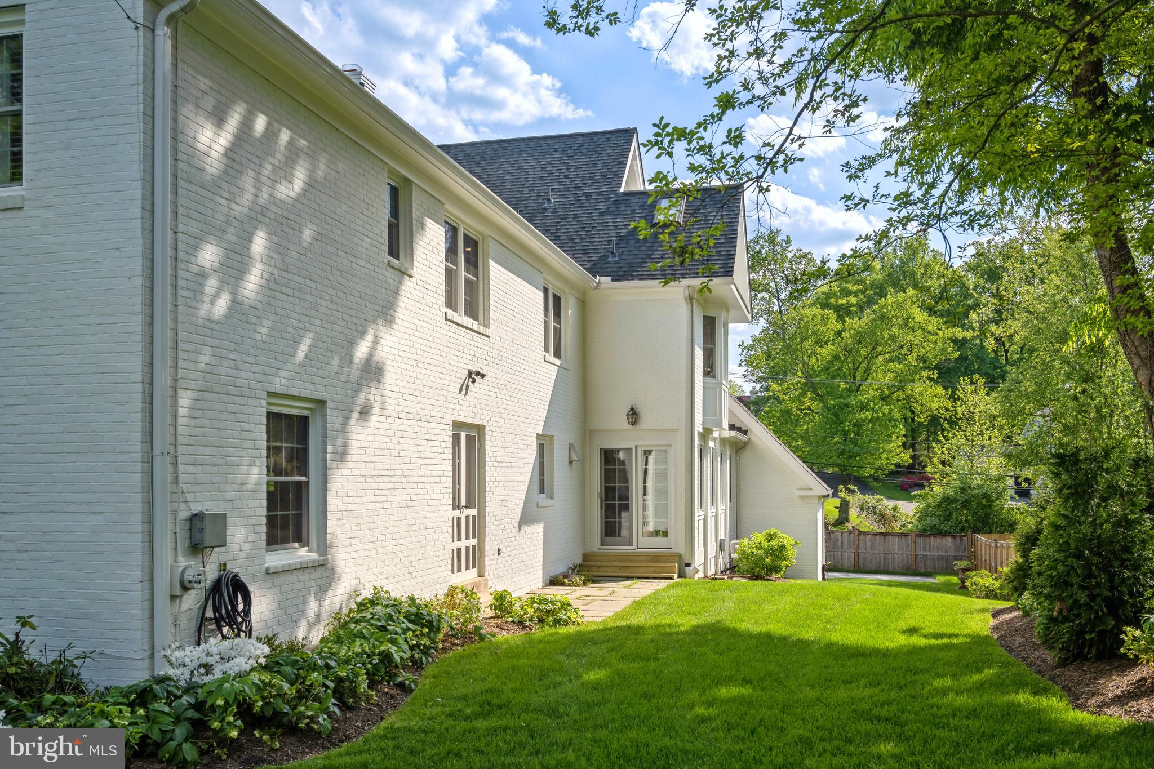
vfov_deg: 40.5
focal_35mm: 32
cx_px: 577
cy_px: 384
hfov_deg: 58.0
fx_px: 1042
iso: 200
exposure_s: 1/400
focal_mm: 32.5
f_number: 9
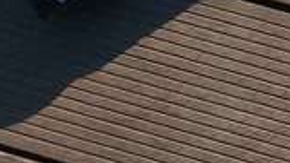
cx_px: 850
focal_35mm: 223
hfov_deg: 8.3
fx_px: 1715
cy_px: -355
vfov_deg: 5.1
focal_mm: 4.5
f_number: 2
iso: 100
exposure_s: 1/801
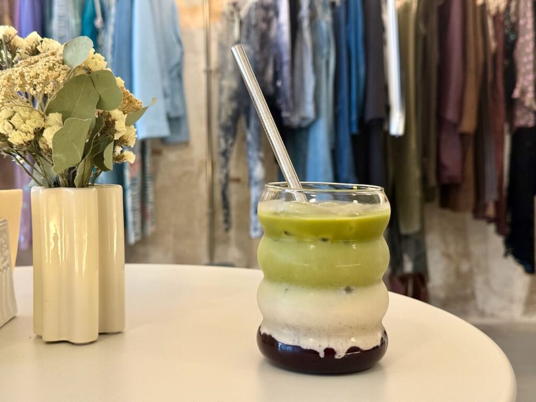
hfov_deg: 39.7
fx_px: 743
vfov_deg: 30.3
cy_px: 201
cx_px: 268
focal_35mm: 48
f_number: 1.78
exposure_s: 1/50
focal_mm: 6.76
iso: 160
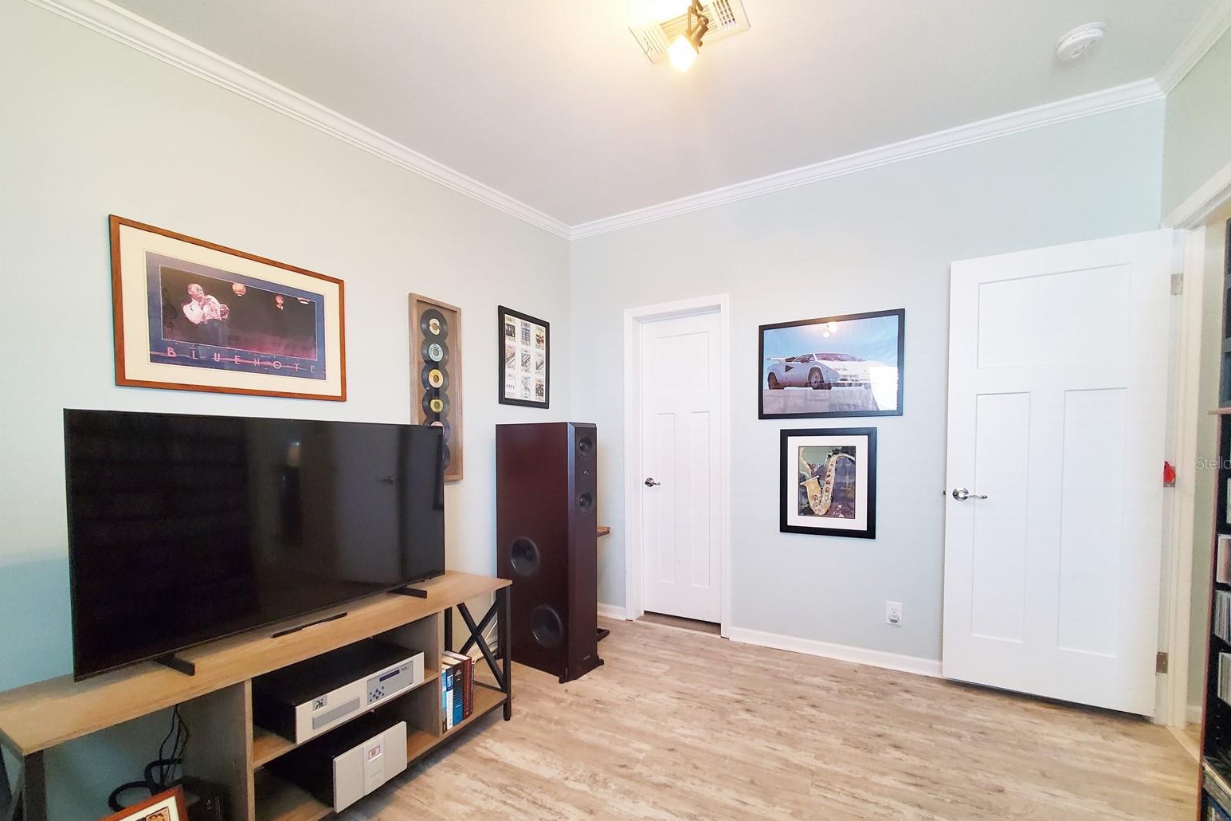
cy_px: 462
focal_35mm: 14
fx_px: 479
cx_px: 633
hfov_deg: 104.2
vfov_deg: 80.8
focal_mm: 1.8
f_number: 2.2
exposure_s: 1/60
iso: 400
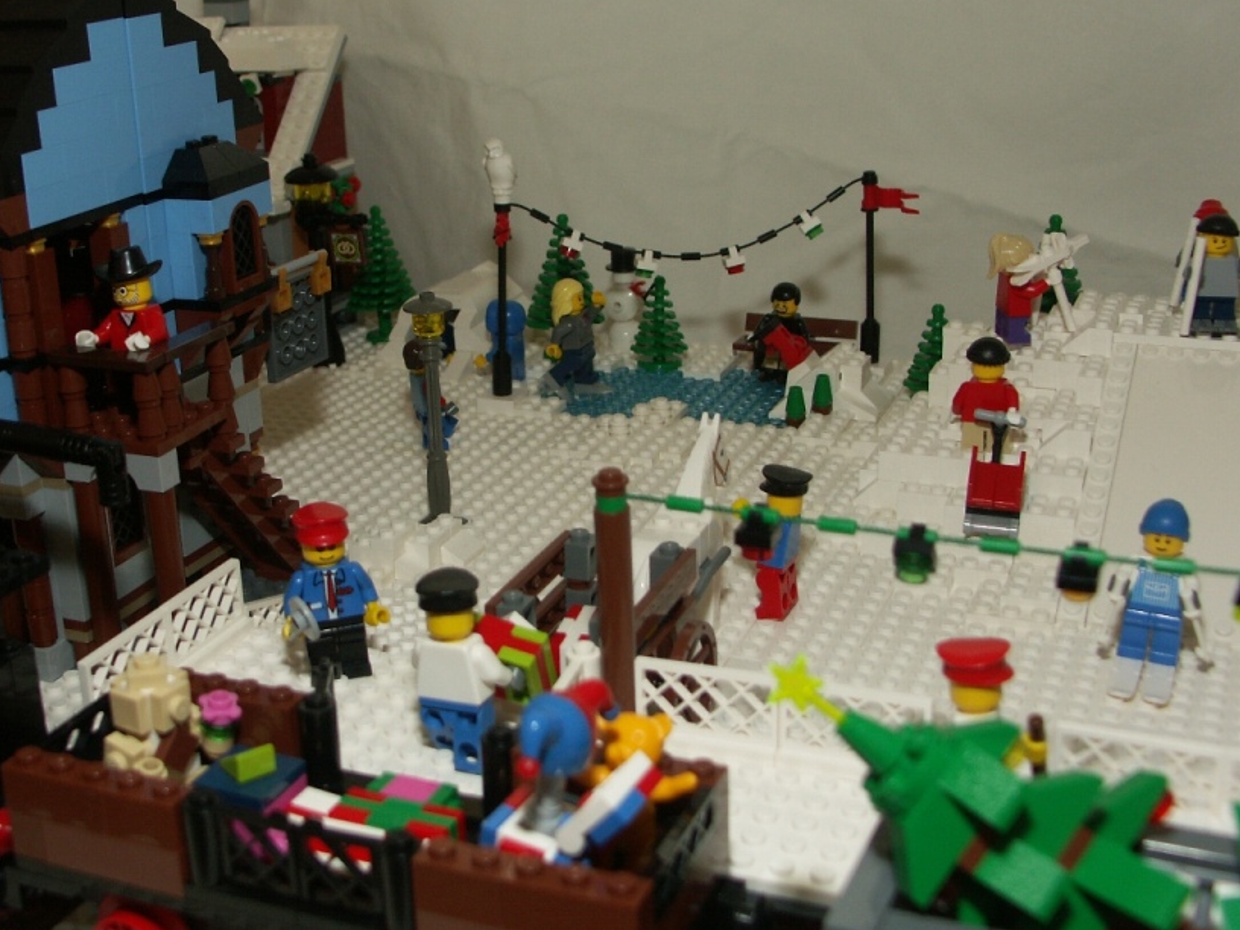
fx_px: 1612
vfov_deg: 32.2
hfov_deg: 41.8
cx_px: 477
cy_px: 419
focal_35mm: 45
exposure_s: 1/50
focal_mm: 7.88
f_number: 2.8
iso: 100
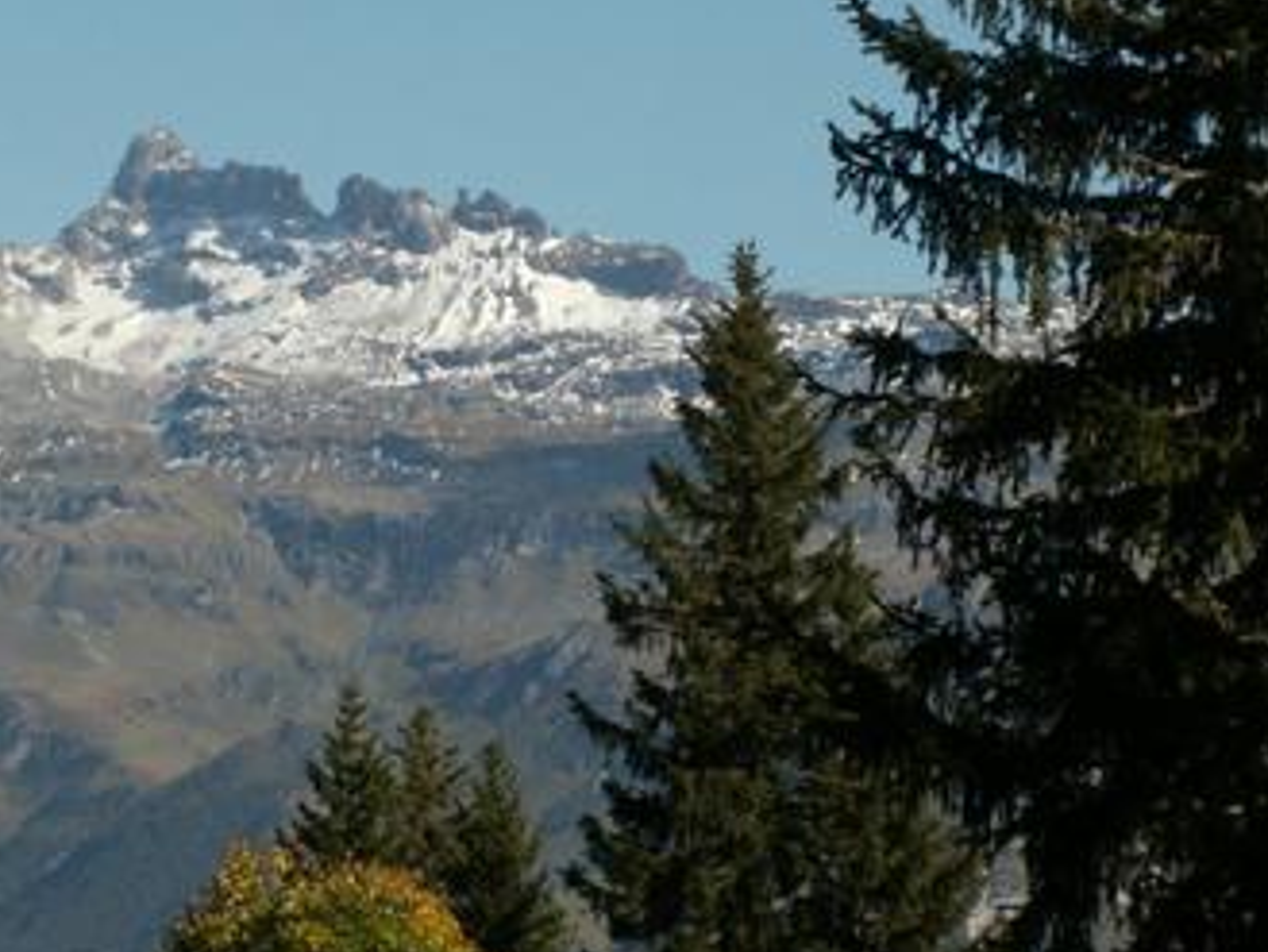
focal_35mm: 216
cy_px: 297
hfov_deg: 9.1
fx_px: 7915
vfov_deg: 6.9
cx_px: 243
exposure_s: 1/200
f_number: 8
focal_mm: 18.09
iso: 50
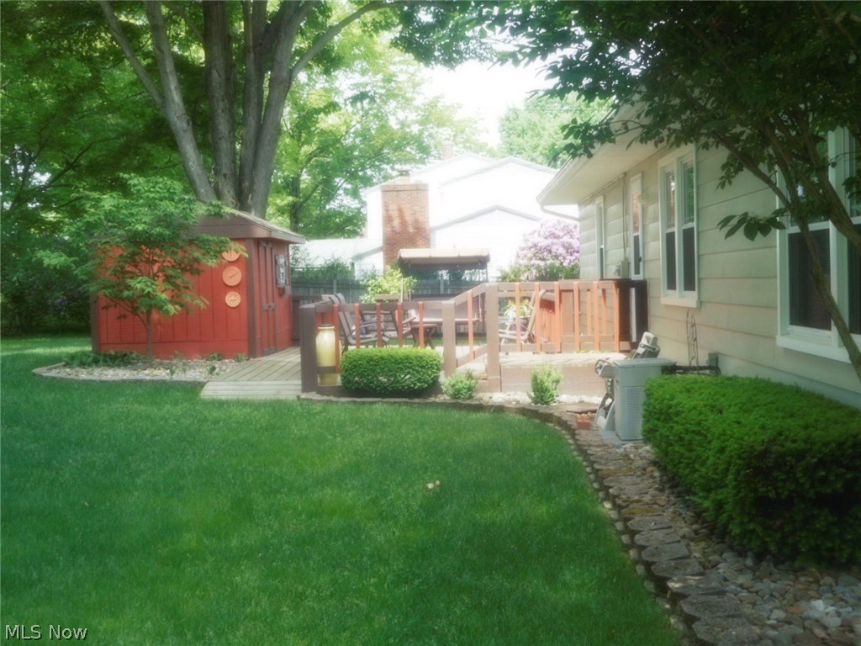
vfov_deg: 28.6
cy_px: 323
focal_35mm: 51
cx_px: 430
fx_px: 1269
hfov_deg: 37.5
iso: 80
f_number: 4.9
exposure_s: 1/125
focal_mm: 9.1
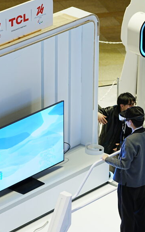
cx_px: 72
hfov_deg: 6.0
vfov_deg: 9.5
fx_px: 1391
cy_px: 136
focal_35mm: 220
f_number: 2.8
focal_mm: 122
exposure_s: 1/100
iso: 500
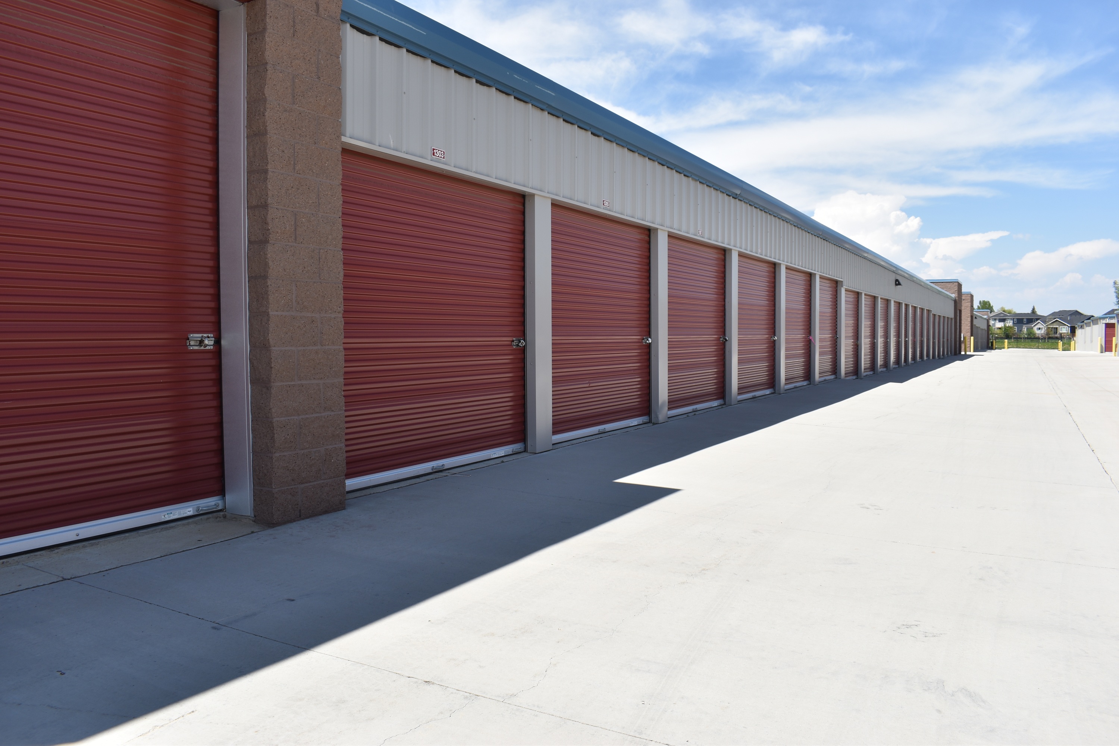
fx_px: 839
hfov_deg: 67.4
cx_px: 560
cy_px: 373
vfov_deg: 47.9
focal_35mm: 27
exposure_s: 1/250
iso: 100
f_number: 8
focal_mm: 18
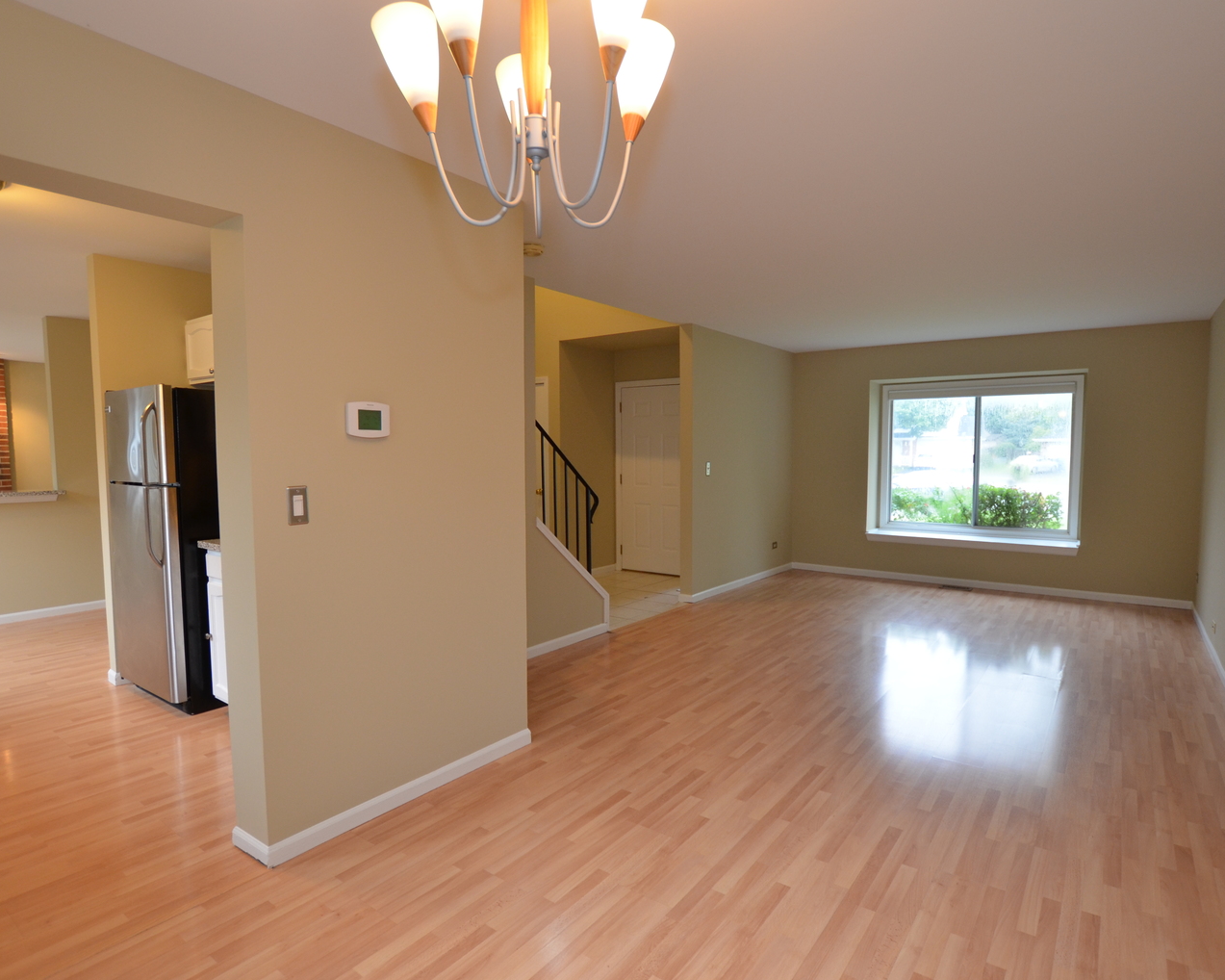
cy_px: 510
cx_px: 624
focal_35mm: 18
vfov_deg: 73.8
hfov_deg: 86.4
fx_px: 652
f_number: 4
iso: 500
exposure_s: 1/60
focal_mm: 10
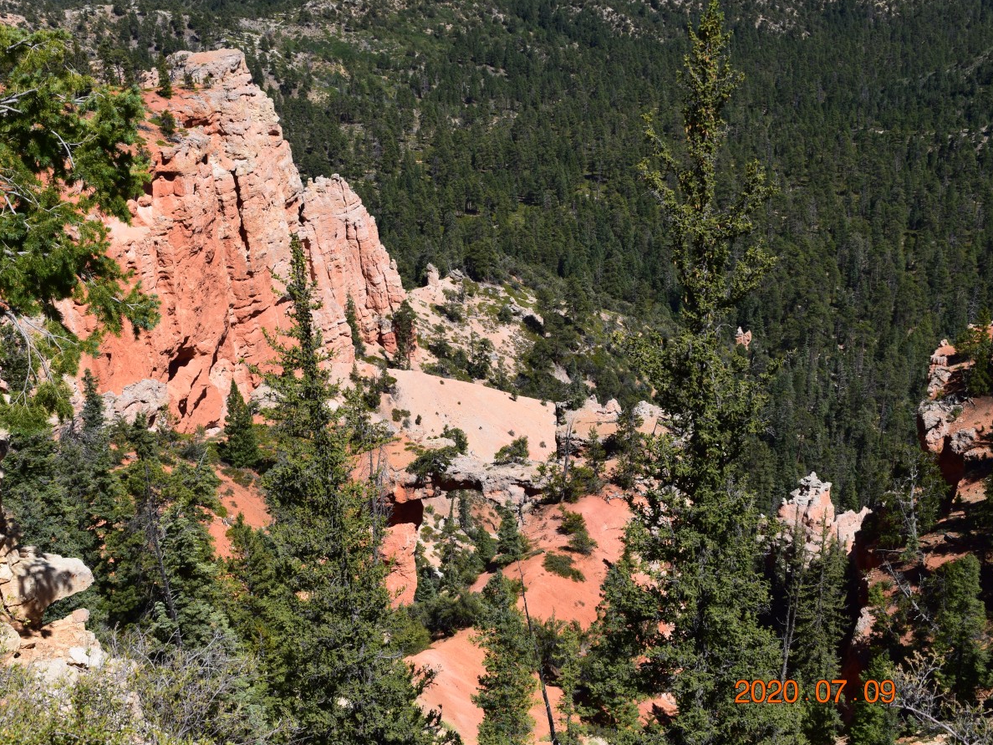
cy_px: 372
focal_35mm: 48
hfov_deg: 39.9
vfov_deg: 30.5
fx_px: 1364
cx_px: 438
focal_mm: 29
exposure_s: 1/500
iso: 320
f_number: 11
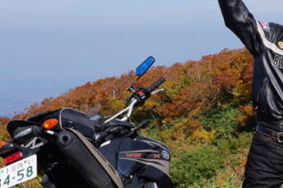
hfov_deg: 16.9
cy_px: 142
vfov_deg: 11.3
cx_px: 187
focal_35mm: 121
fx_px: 951
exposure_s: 1/1250
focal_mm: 32
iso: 400
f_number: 9
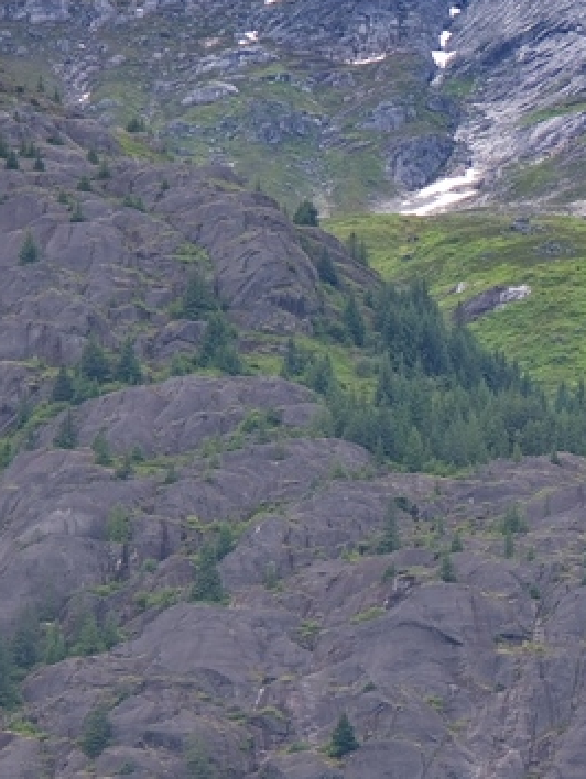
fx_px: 6425
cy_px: 603
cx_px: 927
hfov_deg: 5.2
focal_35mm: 285
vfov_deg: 6.9
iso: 160
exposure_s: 1/200
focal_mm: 82
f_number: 4
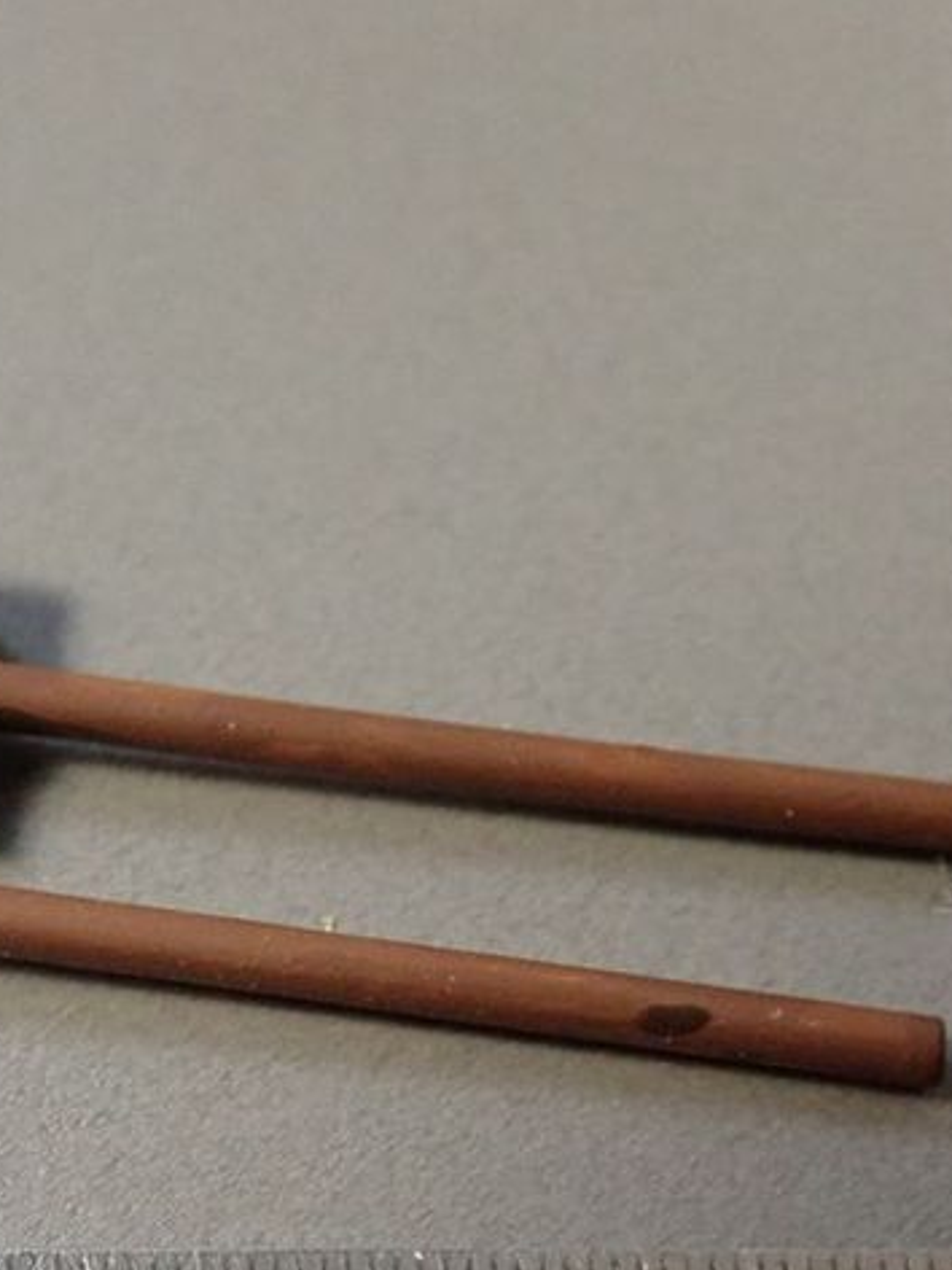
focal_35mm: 65
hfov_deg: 22.3
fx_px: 2383
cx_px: 175
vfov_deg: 29.5
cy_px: 892
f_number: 2.3
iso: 800
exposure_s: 1/125
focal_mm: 5.5
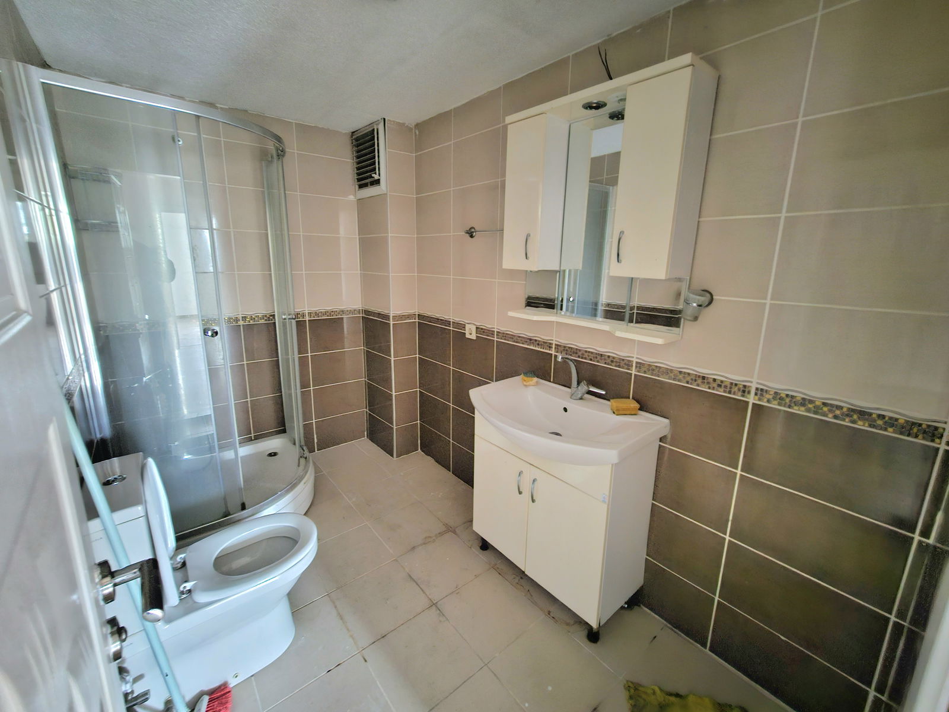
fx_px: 356
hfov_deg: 106.2
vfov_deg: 89.9
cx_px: 474
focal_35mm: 13
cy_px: 356
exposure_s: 1/8.01
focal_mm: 2.2
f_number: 2.2
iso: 1000
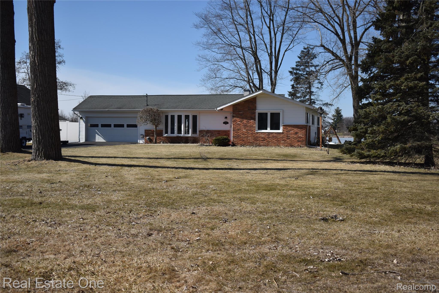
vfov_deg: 30.8
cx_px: 220
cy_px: 146
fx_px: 530
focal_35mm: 44
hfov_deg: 45.0
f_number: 4.2
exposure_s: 1/1000
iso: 100
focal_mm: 29
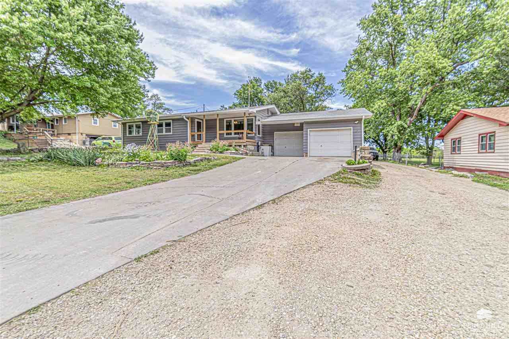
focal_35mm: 15
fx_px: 212
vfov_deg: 77.3
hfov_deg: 100.4
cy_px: 170
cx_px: 254
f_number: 5.6
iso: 100
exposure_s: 1/200
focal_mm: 10
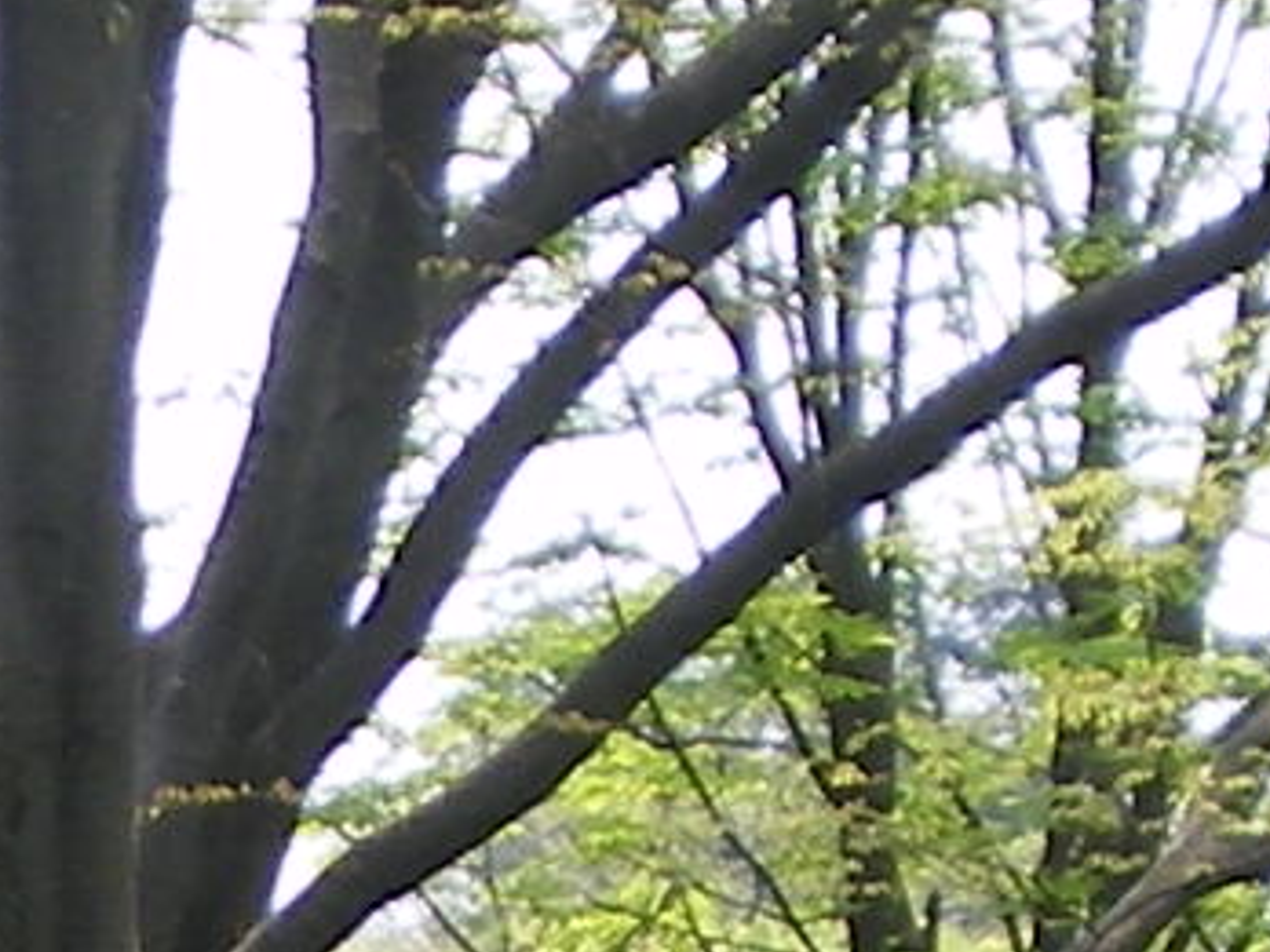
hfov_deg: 4.8
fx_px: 15116
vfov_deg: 3.6
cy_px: 1944
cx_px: -960
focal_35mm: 412
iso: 64
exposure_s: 1/160
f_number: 3.9
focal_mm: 9.3
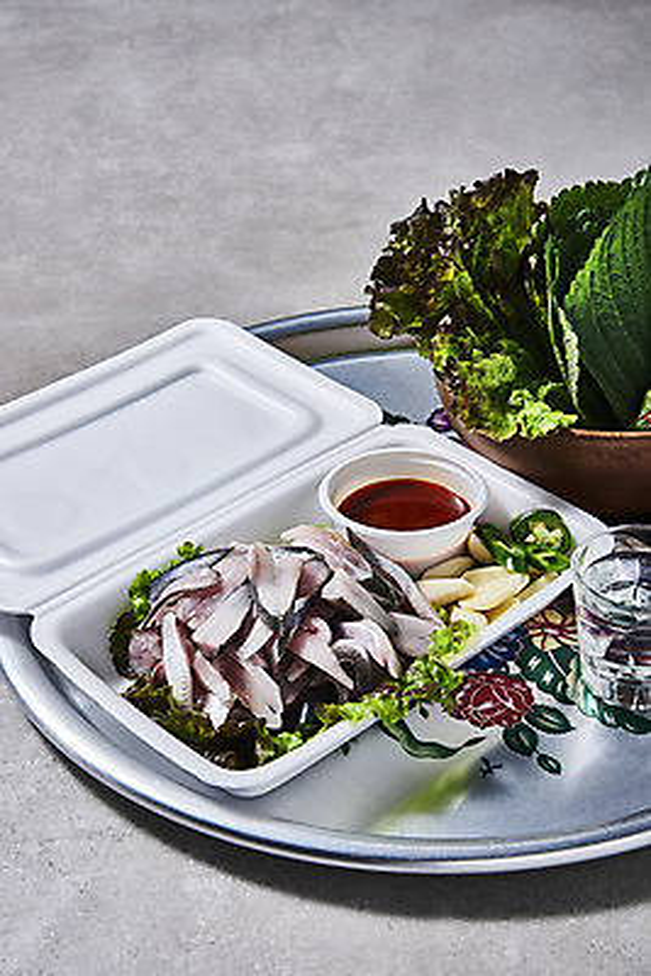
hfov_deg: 20.9
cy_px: 488
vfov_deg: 30.9
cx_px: 326
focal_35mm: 65
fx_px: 1761
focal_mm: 65
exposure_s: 1/125
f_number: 18
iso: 100
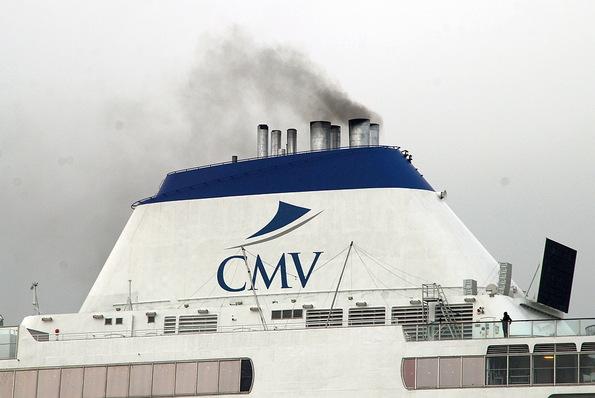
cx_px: 298
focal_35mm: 202
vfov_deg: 6.8
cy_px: 199
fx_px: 3350
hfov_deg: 10.1
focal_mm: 135
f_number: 10
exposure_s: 1/250
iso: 200
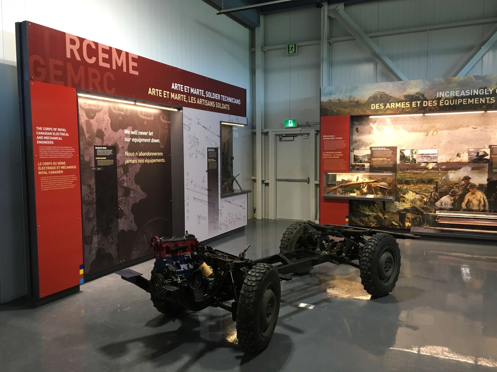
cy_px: 186
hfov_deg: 61.7
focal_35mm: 29
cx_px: 248
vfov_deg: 48.2
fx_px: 416
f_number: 2.2
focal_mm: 4.15
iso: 100
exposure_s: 1/30
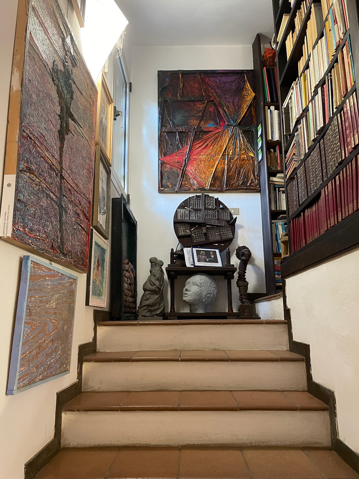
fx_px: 360
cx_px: 180
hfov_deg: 53.1
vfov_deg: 67.3
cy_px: 240
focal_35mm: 26
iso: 400
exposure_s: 1/50
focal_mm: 4.2
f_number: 1.6
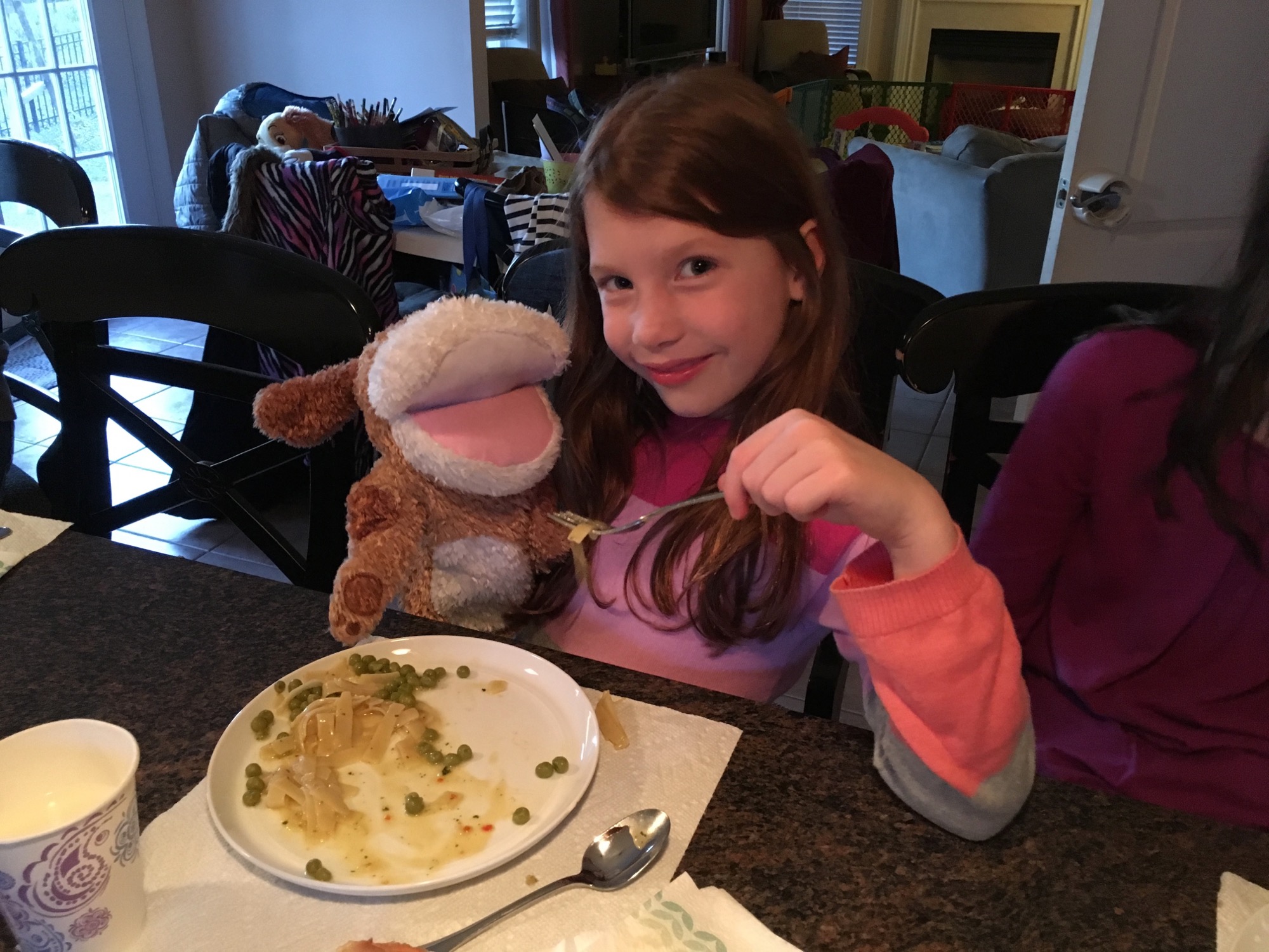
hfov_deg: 61.7
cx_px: 634
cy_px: 476
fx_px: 1063
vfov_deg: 48.2
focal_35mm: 29
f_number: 2.2
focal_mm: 4.15
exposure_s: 1/15
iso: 500
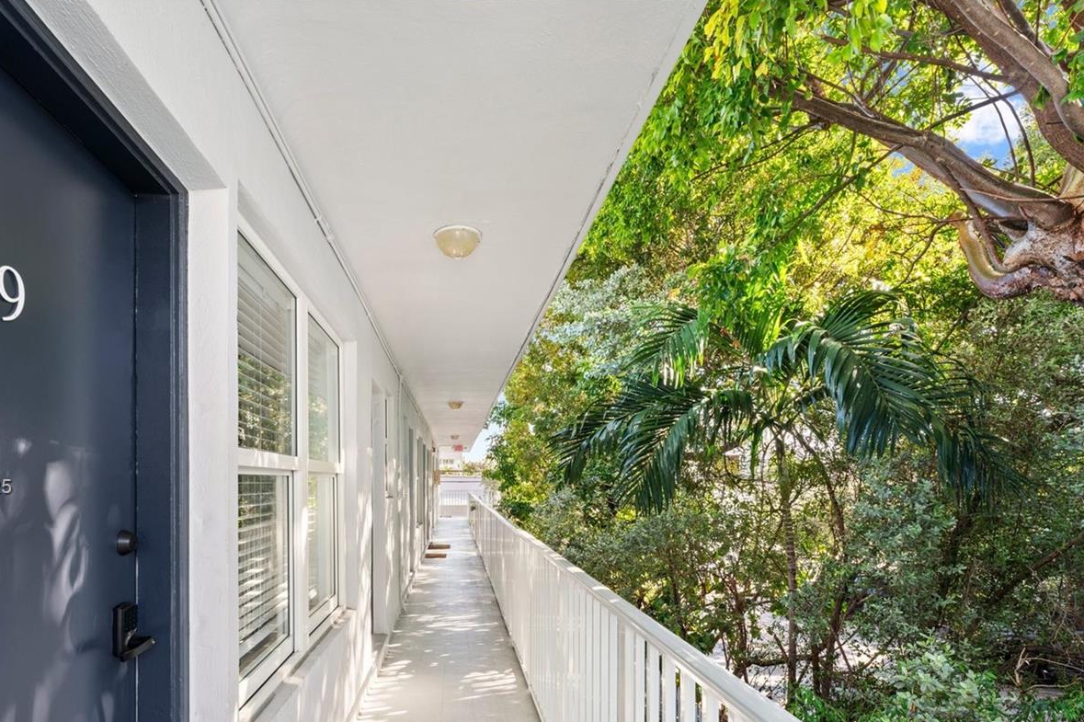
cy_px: 488
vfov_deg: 62.7
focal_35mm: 19
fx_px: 572
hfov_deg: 86.2
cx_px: 453
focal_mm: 14
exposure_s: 1/3
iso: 100
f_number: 11
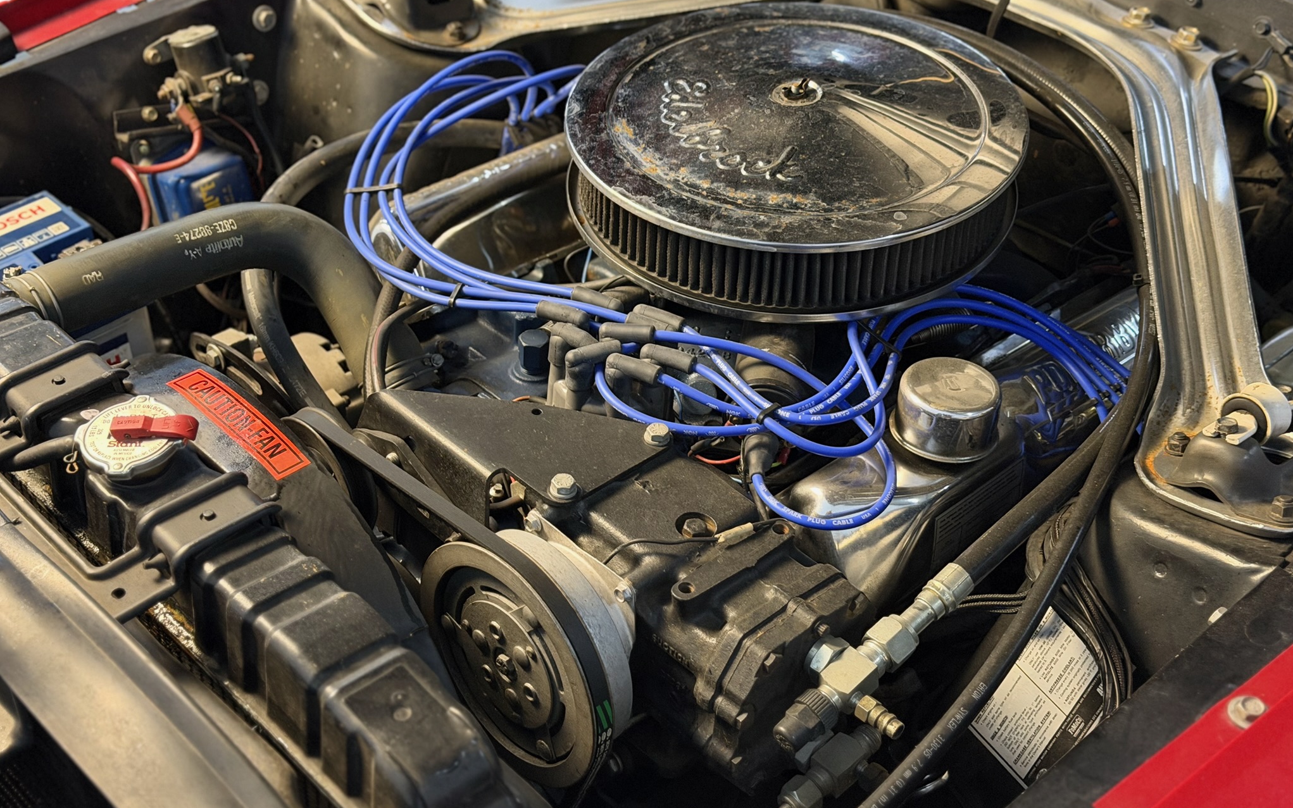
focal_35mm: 51
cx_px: 647
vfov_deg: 25.3
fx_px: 1797
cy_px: 359
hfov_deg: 39.6
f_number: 1.78
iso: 500
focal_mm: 6.76
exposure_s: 1/25
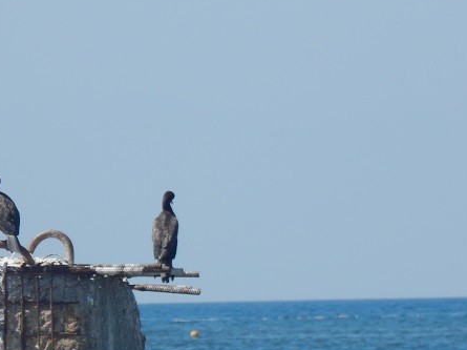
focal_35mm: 795
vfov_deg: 1.9
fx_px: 10717
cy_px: 198
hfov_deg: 2.5
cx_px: 214
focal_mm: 88.6
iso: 125
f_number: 5.8
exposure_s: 1/640
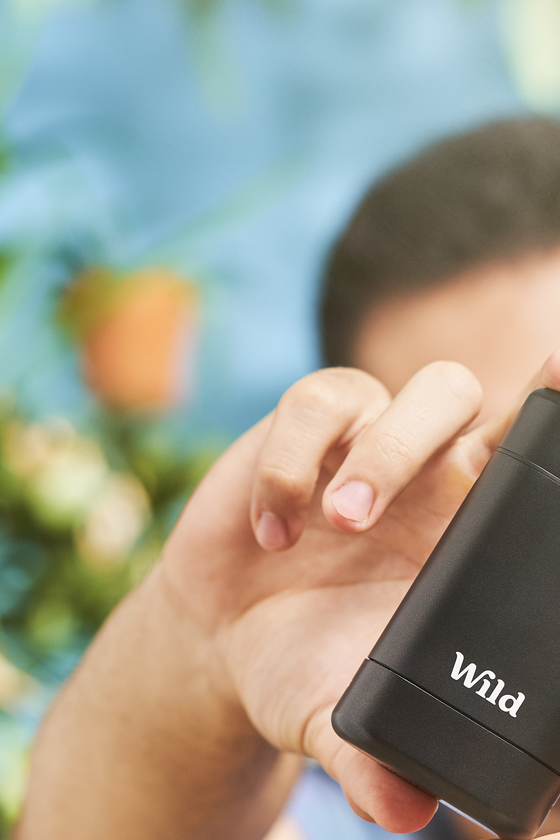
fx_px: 4758
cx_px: 530
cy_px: 599
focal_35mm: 204
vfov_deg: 10.1
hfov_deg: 6.7
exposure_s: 1/160
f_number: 3.5
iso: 50
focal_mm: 90
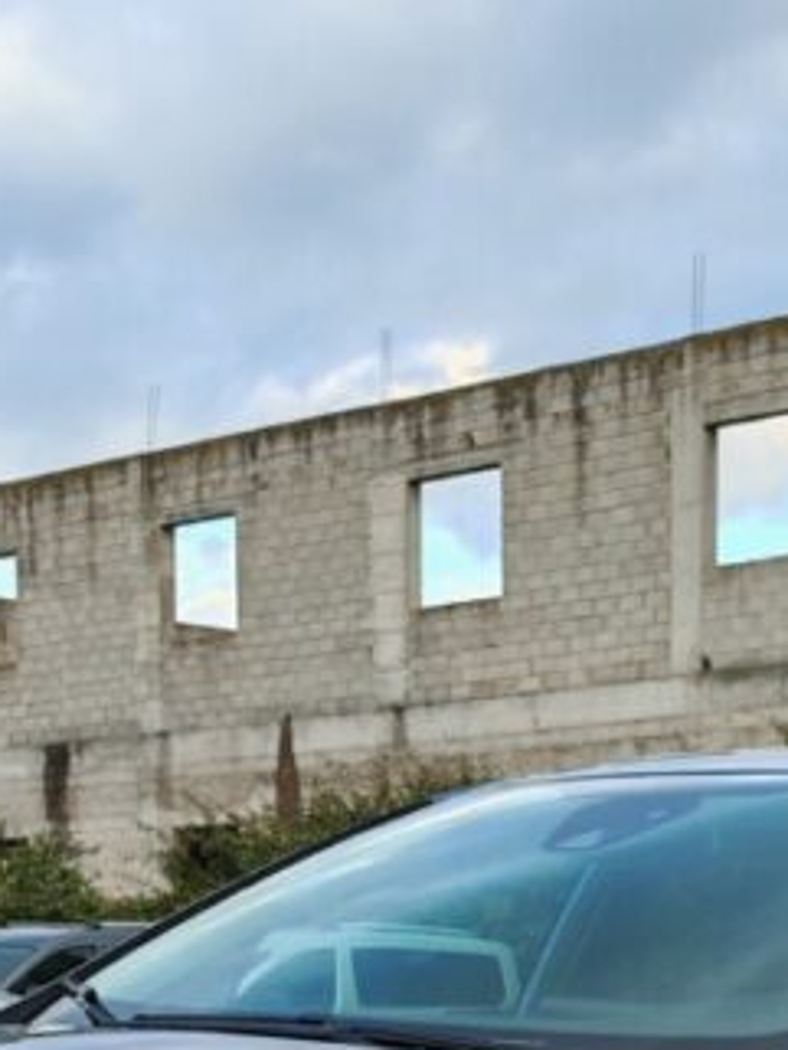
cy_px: 1250
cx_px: 504
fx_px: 2609
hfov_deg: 17.1
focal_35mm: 86
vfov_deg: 21.2
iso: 50
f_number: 2
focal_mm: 6.83
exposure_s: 1/230
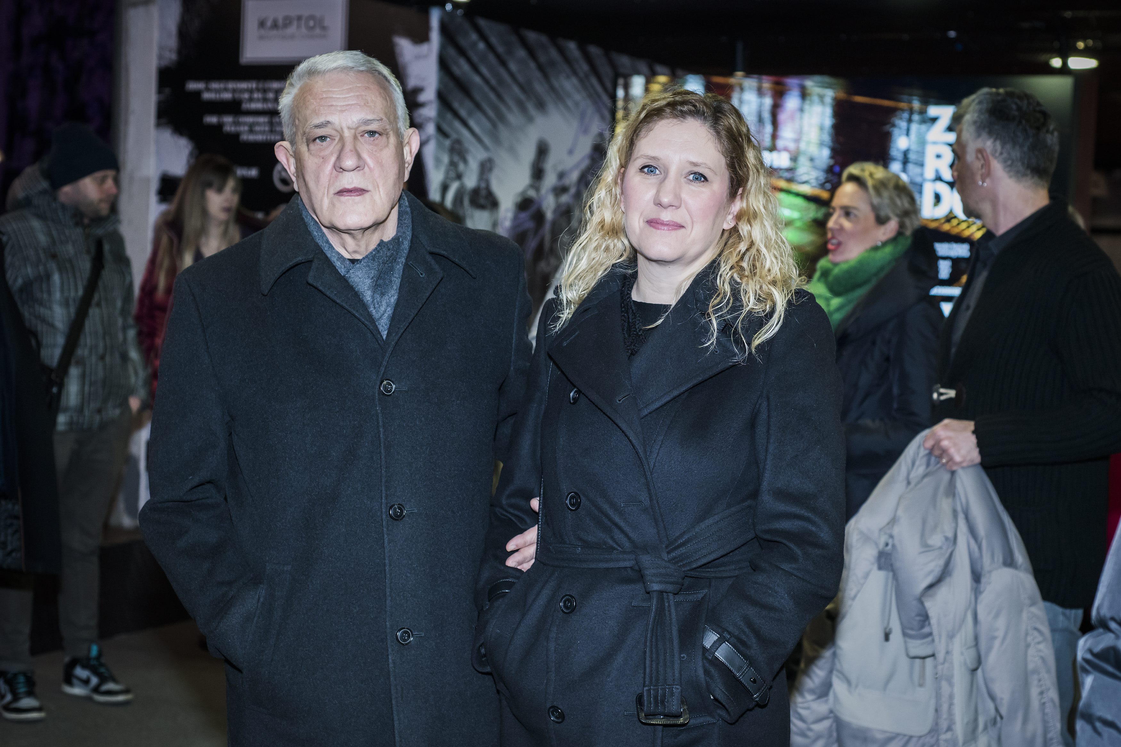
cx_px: 560
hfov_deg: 39.6
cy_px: 374
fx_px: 1557
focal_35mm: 50
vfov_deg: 27.0
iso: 1250
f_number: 4
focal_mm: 50
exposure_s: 1/60
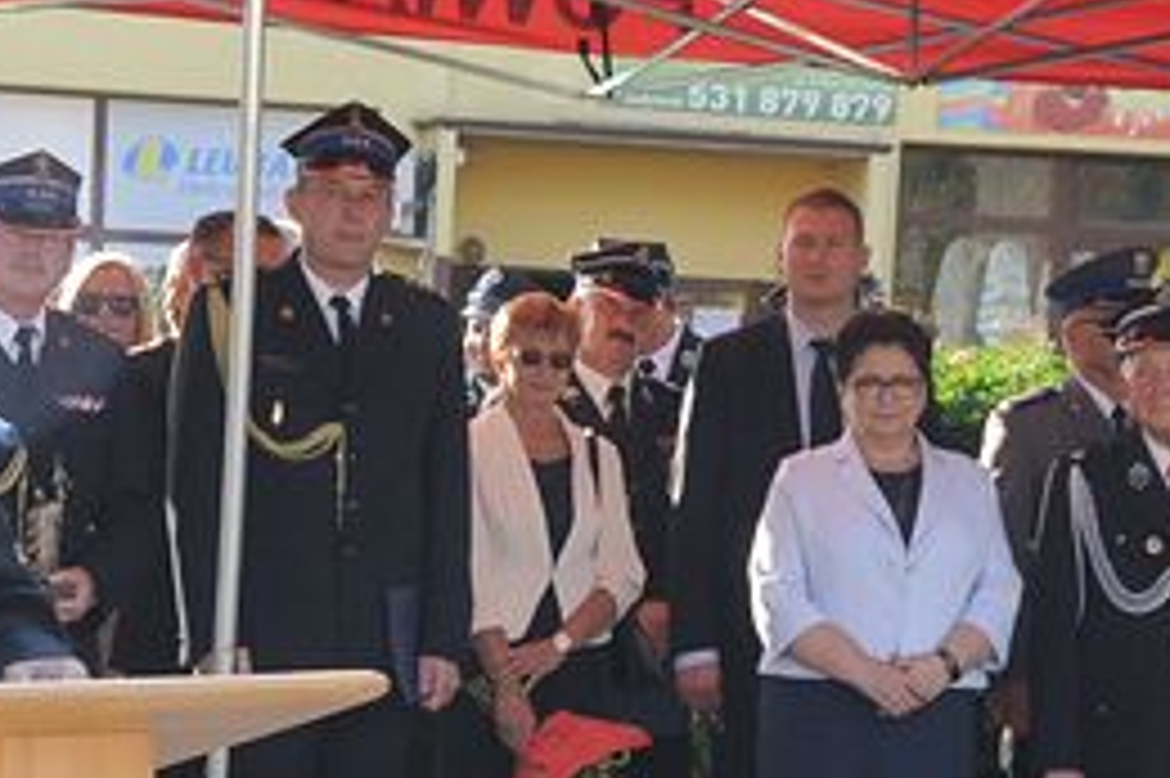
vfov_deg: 7.3
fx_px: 6041
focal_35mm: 186
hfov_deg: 11.1
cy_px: 974
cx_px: 765
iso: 400
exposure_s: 1/200
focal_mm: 38
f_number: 7.1
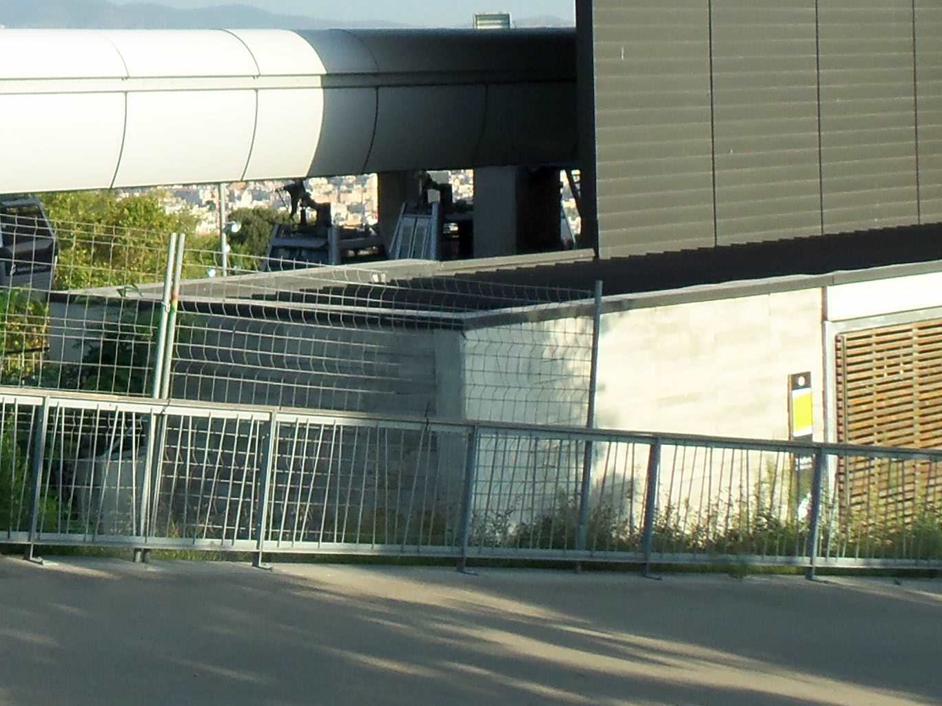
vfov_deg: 16.1
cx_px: -50
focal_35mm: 91
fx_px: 2476
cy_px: 160
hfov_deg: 20.7
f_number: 3.4
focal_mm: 5.2
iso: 80
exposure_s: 1/500
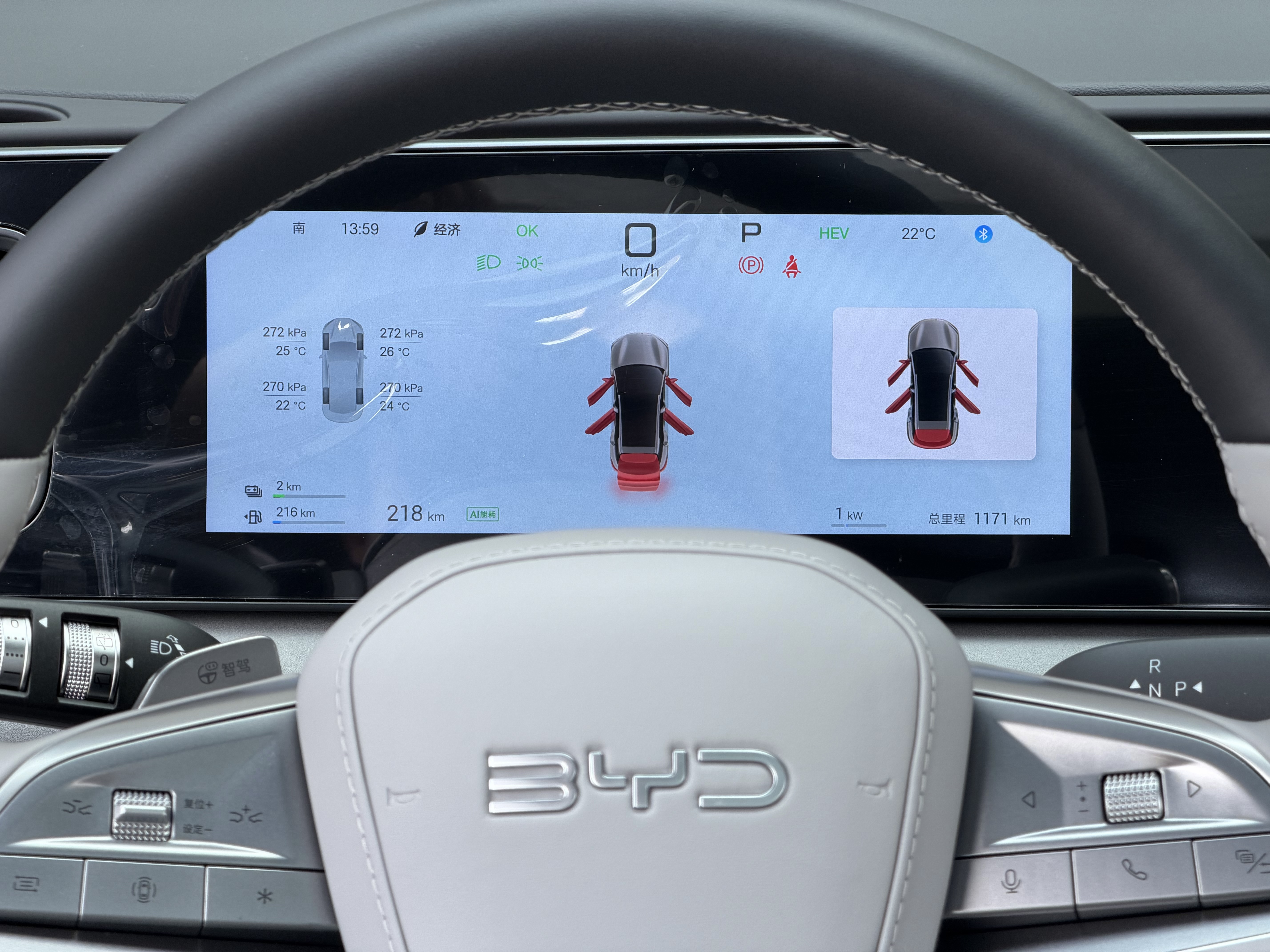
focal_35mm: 100
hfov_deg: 19.6
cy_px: 476
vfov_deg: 14.8
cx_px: 635
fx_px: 3669
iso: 50
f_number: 2.8
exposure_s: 1/121
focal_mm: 16.89
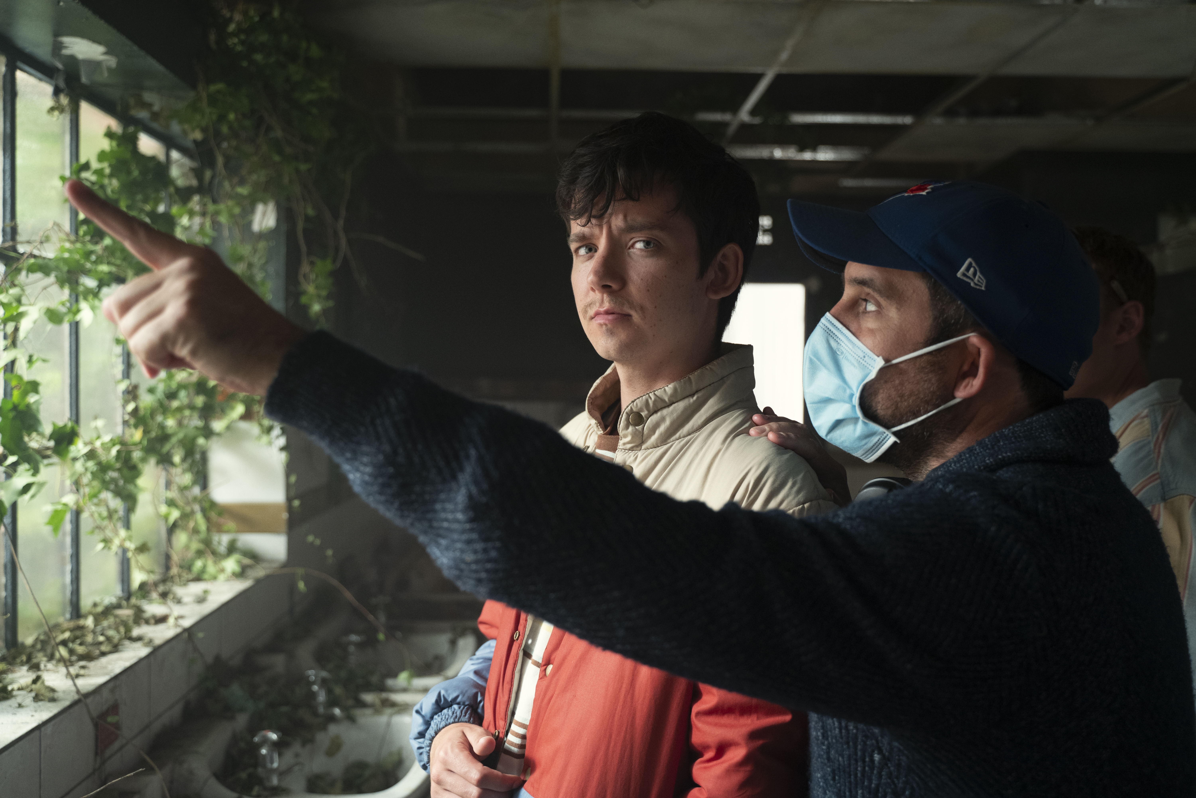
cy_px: 399
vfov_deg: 38.9
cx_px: 598
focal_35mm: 34
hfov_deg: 55.8
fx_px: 1129
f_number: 3.2
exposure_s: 1/160
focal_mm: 34
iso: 1250
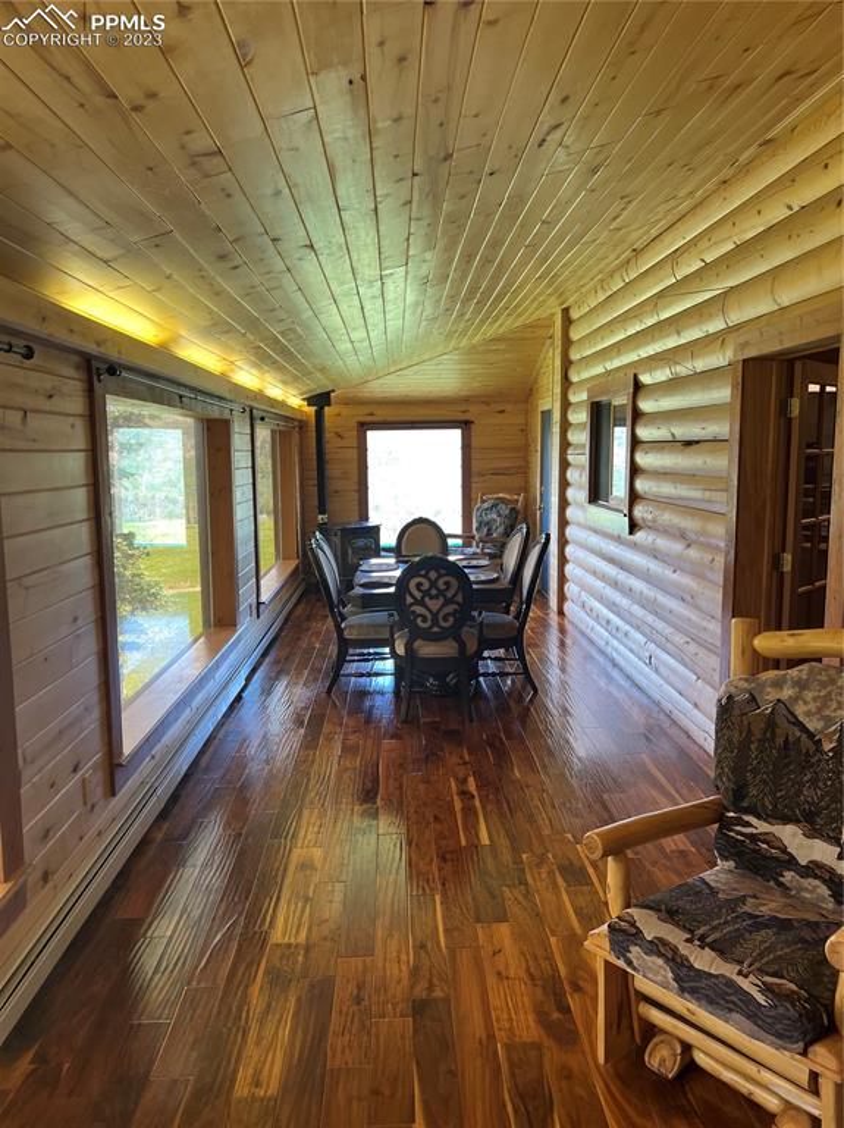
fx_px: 846
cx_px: 422
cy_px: 564
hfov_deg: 53.0
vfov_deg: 67.3
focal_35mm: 26
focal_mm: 5.7
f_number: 1.5
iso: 100
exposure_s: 1/120
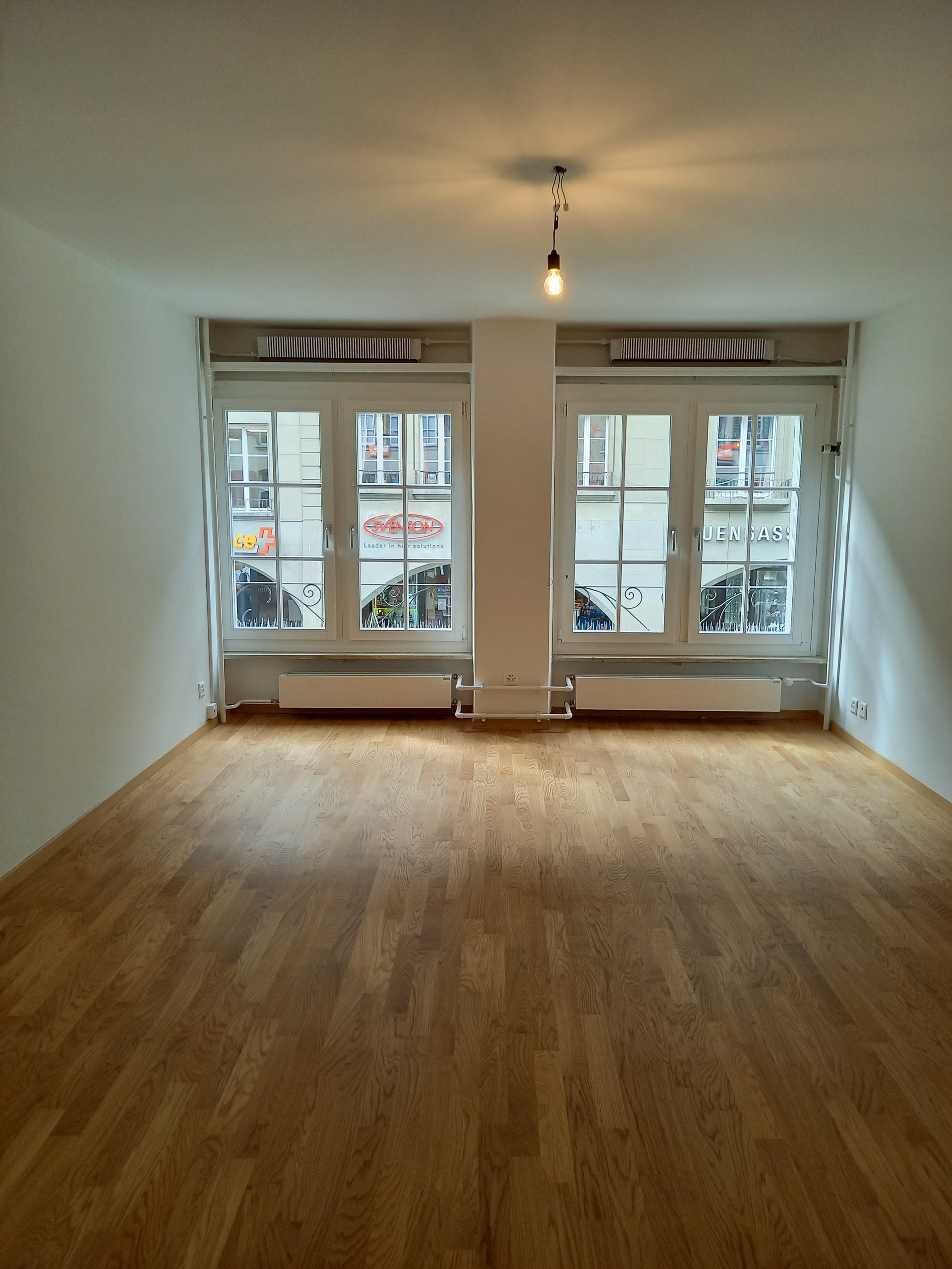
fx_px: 917
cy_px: 634
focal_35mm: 25
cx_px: 476
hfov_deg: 54.9
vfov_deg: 69.4
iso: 100
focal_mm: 4.6
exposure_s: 1/49
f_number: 2
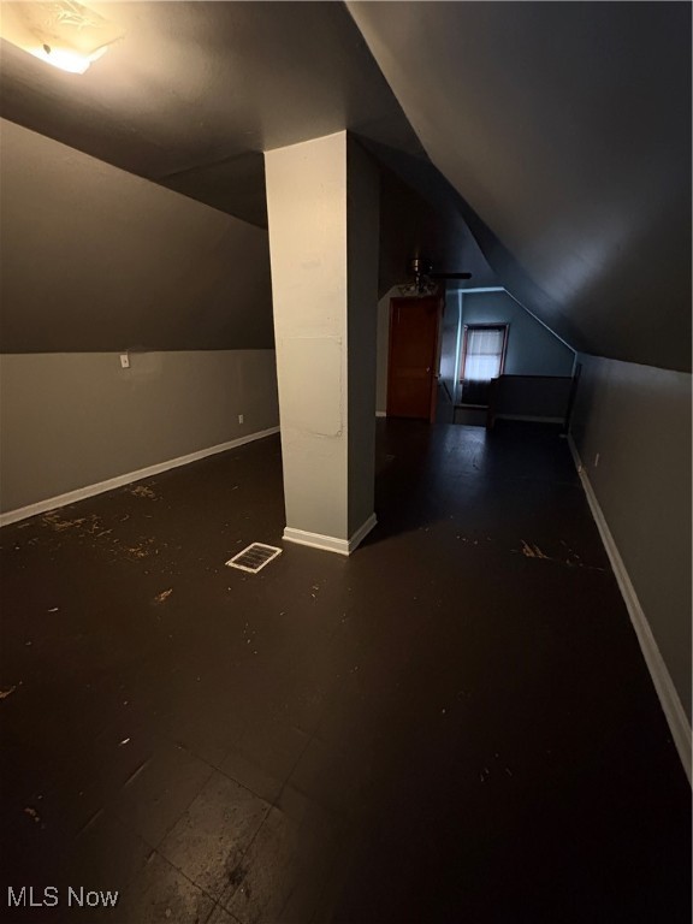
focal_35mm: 14
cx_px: 346
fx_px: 374
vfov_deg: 102.1
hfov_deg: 85.7
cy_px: 462
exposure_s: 1/24
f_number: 2.2
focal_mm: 2.22
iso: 1600
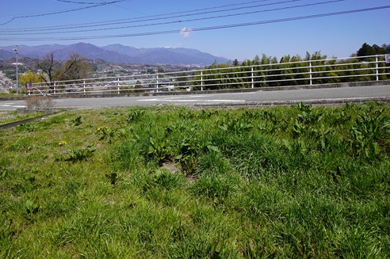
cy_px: 78
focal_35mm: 24
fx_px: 260
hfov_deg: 73.8
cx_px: 188
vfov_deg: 51.6
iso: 100
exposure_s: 1/200
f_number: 10
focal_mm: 10
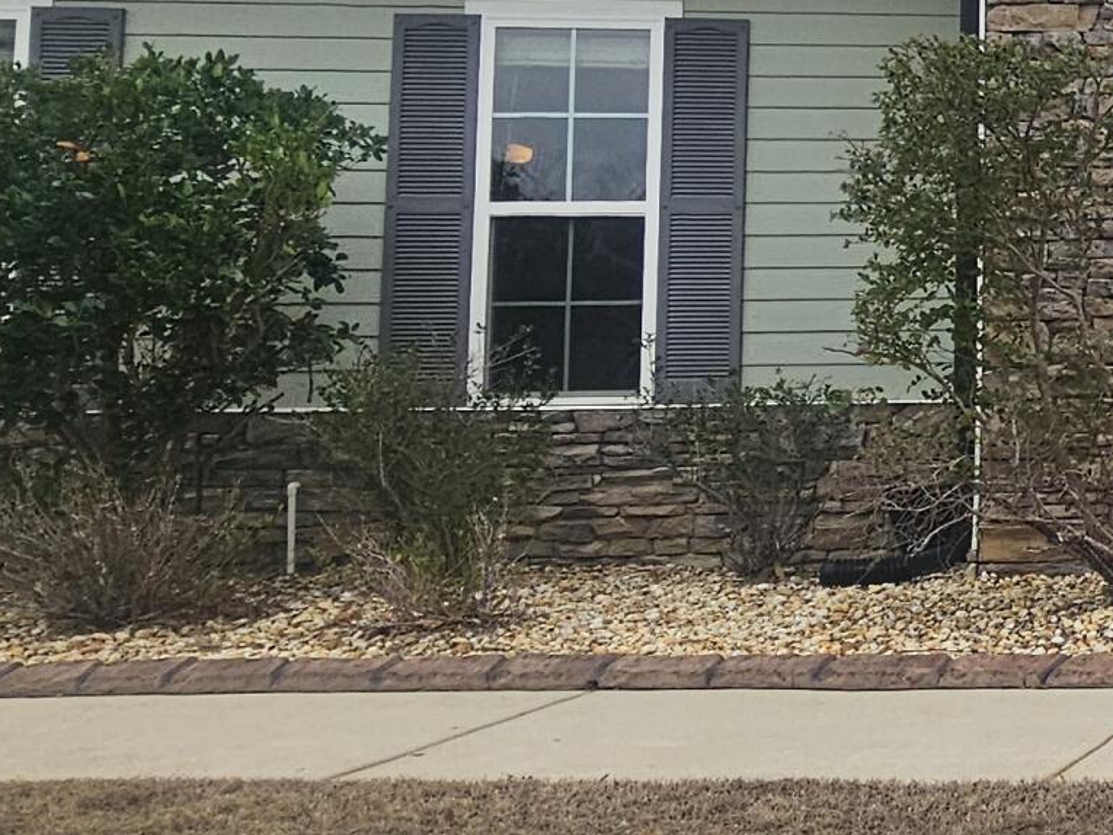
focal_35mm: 51
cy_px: 192
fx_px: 1640
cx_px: 1541
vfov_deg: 28.1
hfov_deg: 28.6
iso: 50
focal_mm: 2.2
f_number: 2.2
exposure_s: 1/1311
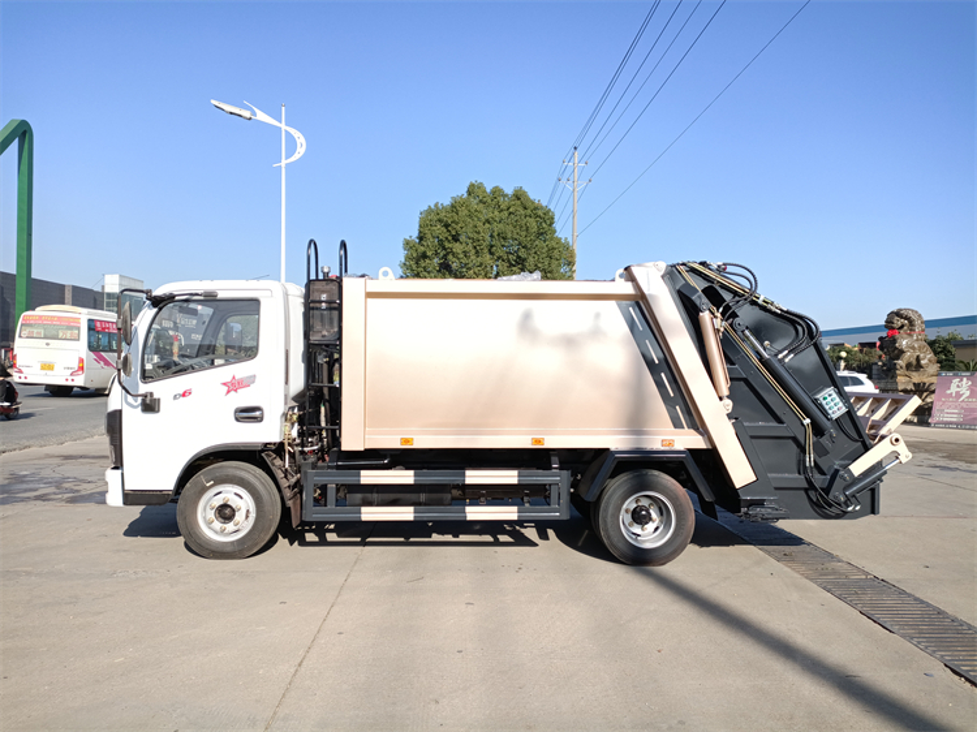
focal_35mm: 25
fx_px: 705
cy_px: 366
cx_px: 488
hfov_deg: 69.4
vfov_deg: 54.9
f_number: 1.79
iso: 101
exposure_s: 1/648
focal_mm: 4.75
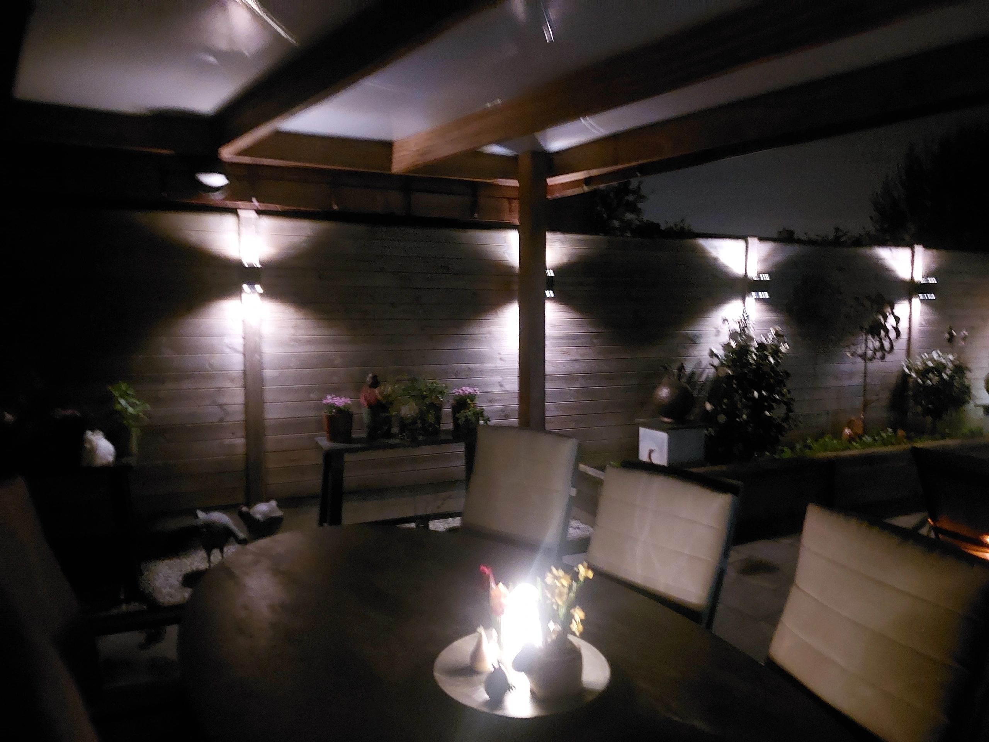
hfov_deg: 71.6
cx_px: 494
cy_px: 371
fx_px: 686
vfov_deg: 56.8
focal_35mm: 24
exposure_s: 1/4
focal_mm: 5.23
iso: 2500
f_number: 1.8
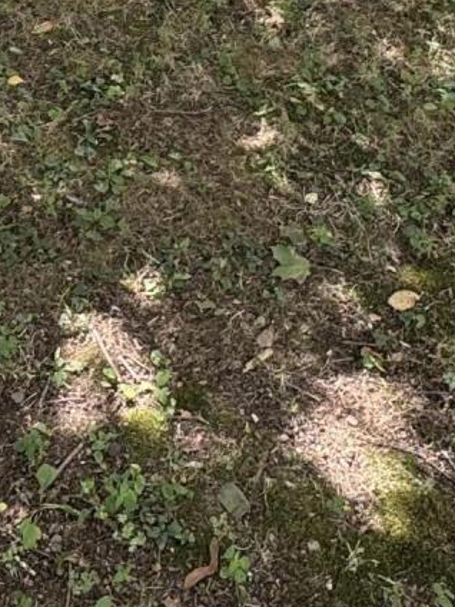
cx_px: 34
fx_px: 1157
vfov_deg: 25.6
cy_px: -163
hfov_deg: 21.7
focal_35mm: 66
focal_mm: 2.22
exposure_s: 1/214
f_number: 2.2
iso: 40
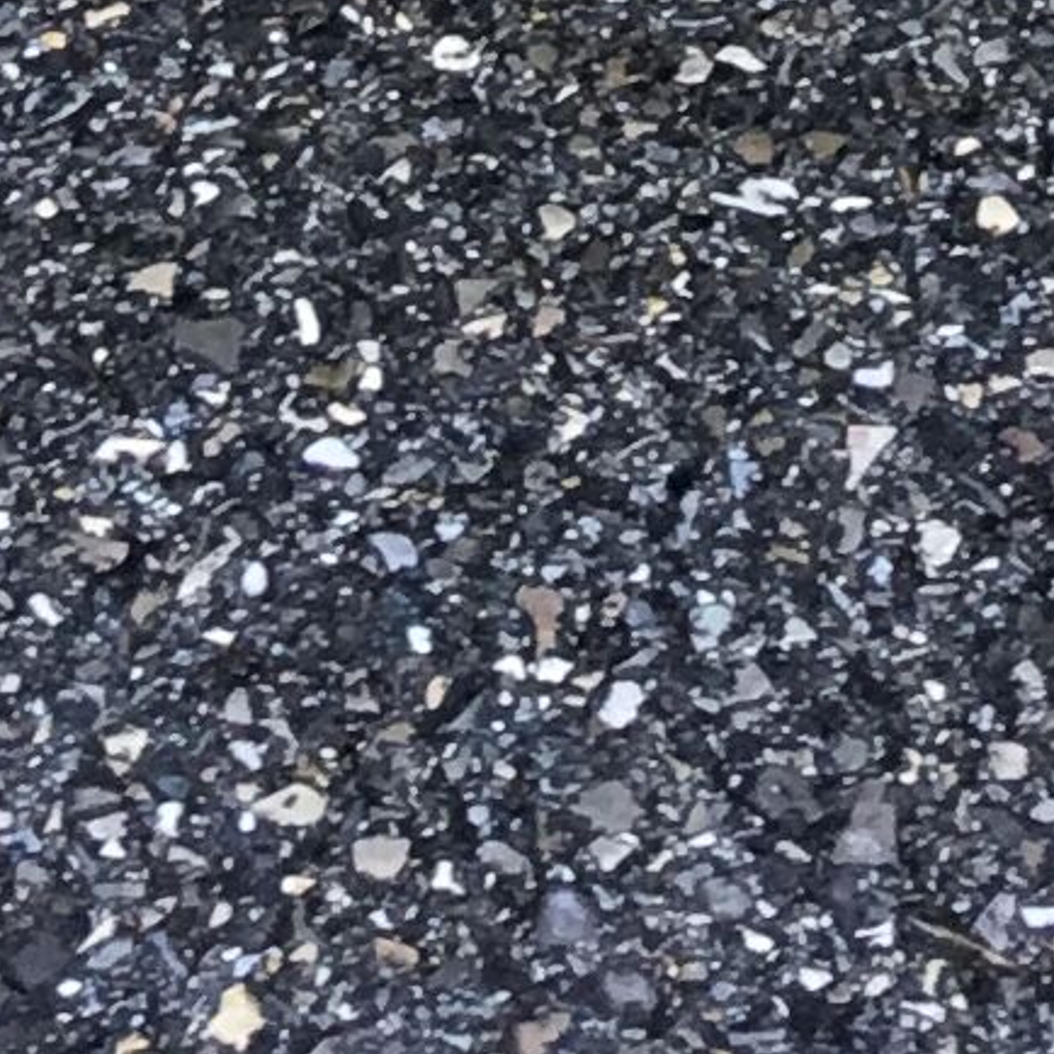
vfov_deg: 7.0
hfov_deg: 8.5
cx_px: 697
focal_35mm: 206
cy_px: -2708
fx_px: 7096
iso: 32
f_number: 2.4
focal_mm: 3.3
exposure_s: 1/100
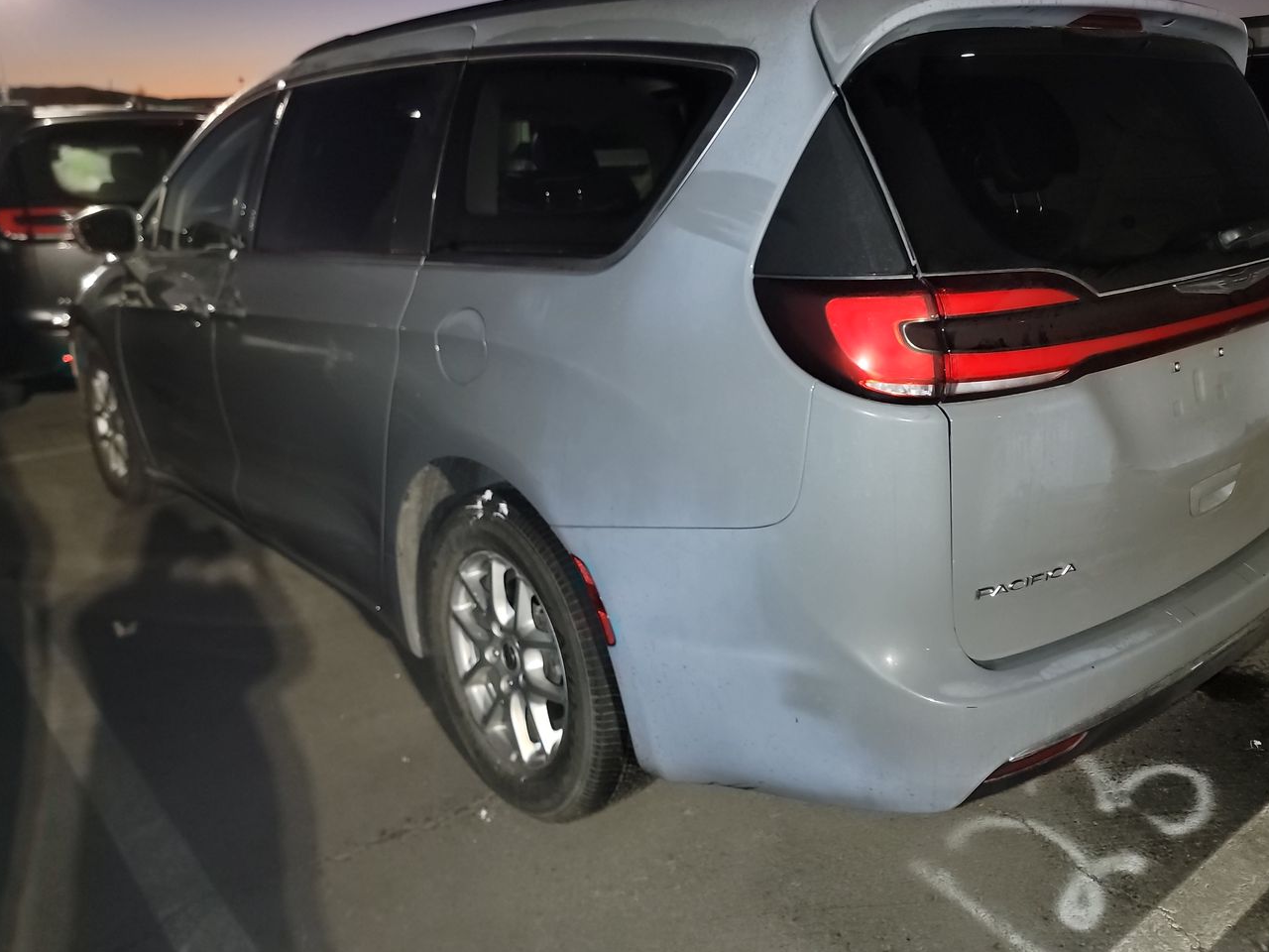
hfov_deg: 59.7
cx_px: 724
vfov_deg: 46.5
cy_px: 383
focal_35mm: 30
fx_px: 1100
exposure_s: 1/14
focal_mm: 6.7
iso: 1426
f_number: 1.8
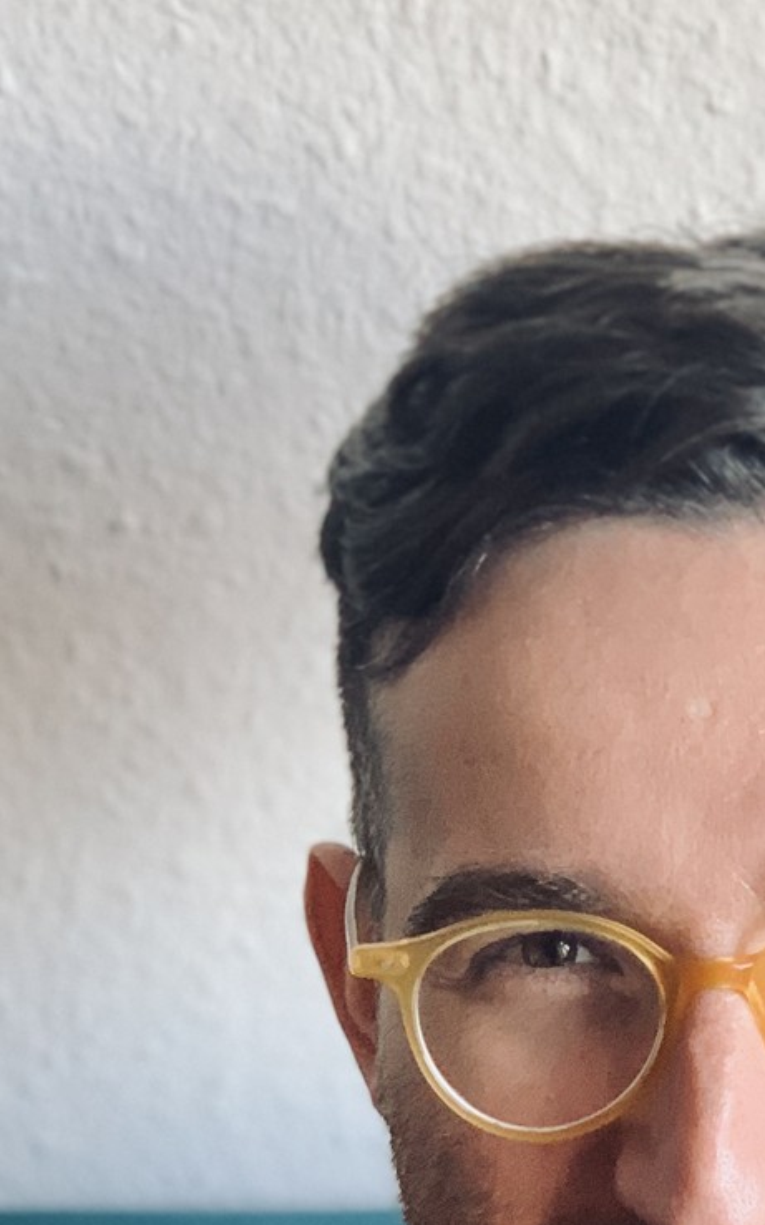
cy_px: 1167
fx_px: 5106
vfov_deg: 13.5
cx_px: 717
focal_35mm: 153
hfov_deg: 8.5
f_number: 2.4
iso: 125
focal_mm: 6
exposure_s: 1/96
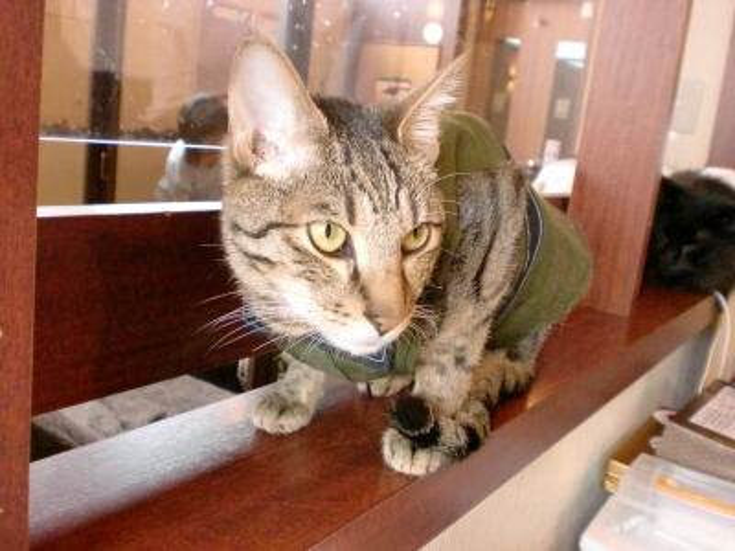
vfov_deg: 40.7
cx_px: 368
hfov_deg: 52.6
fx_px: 743
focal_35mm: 35
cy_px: 276
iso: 640
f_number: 3.1
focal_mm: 6.3
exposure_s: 1/60
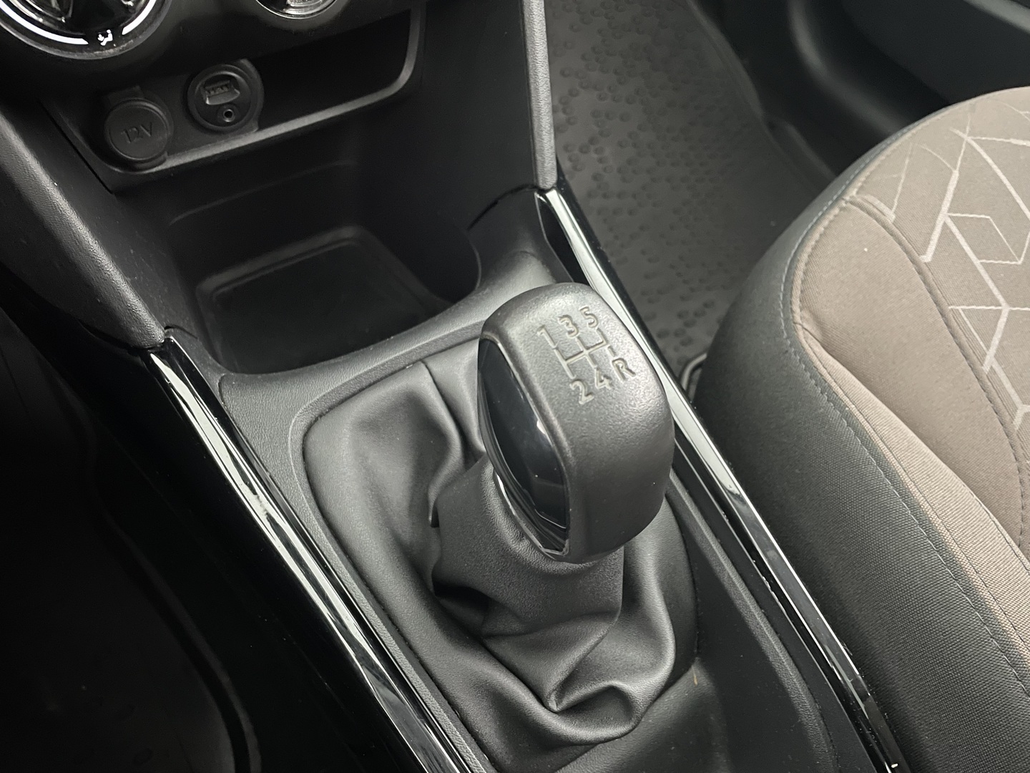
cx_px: 515
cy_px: 386
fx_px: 774
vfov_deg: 53.1
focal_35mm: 26
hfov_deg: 67.3
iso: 500
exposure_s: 1/8
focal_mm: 4.2
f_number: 1.6
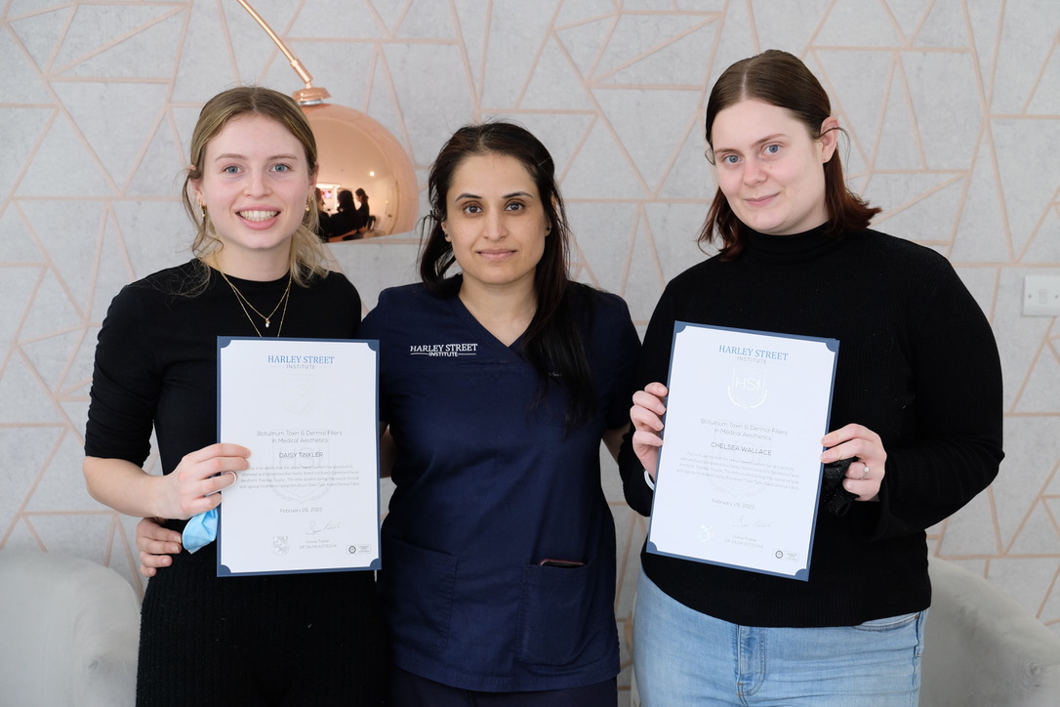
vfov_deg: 27.5
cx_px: 530
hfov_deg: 40.3
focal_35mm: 49
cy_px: 354
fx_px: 1443
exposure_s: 1/52
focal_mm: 32.9
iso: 800
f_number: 3.6
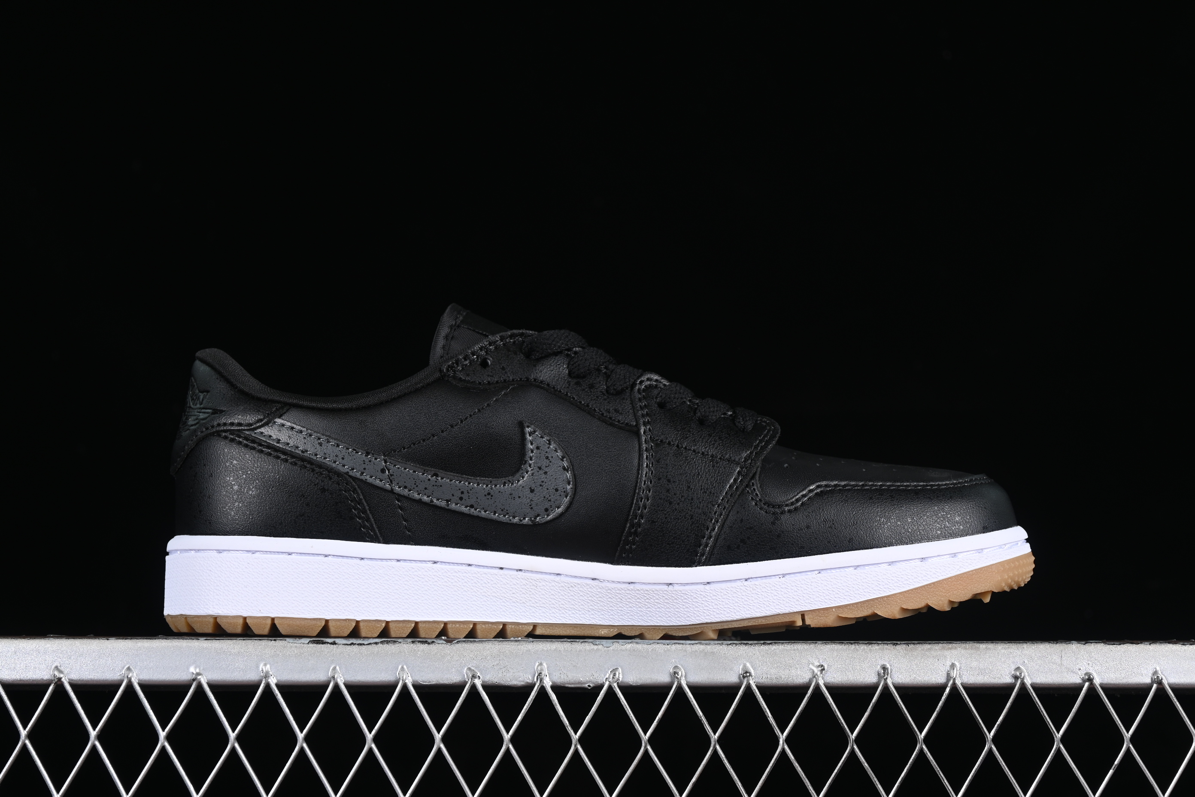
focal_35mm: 75
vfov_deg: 18.2
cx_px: 598
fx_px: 2489
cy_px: 398
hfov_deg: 27.0
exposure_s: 1/60
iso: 160
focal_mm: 50
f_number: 6.3
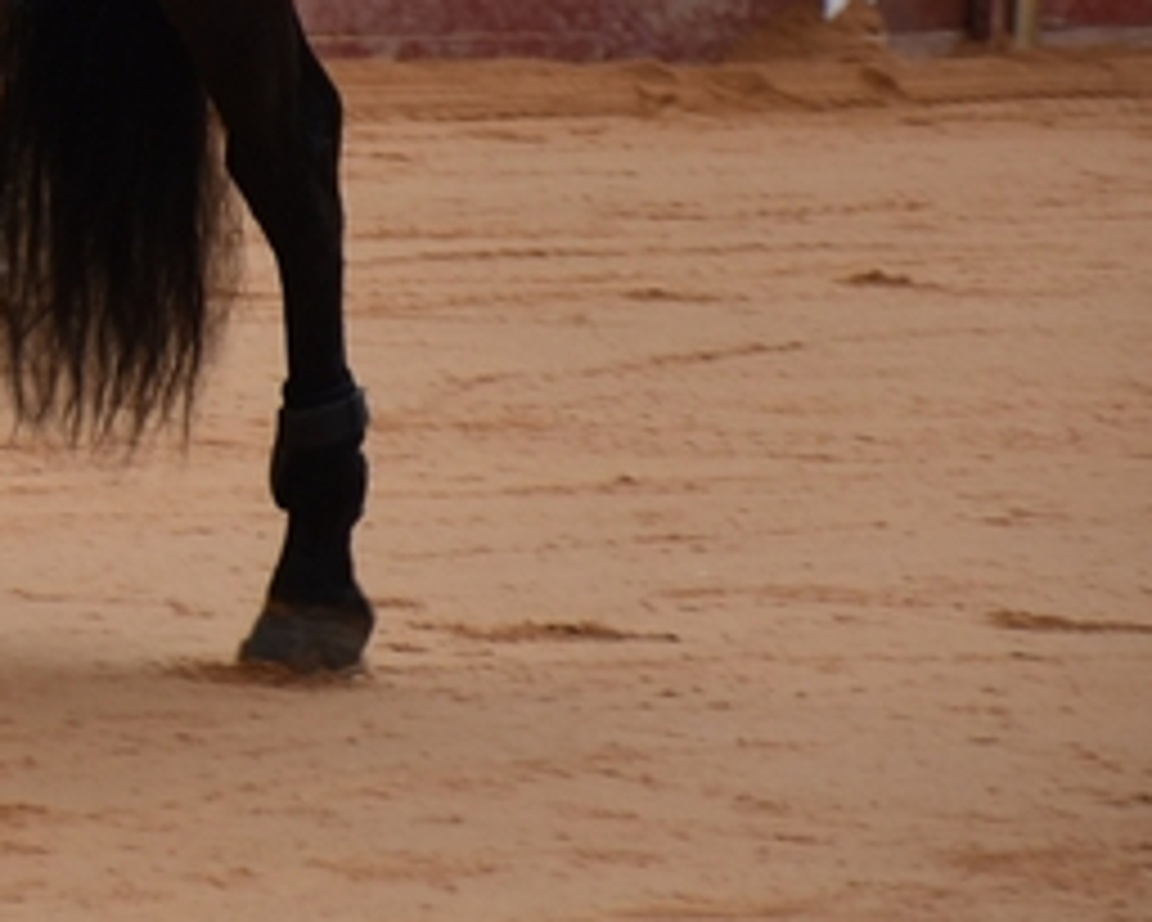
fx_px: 16883
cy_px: -378
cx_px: -706
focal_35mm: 495
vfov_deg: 3.1
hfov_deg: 3.9
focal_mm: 100
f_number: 5.6
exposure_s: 1/80
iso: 400
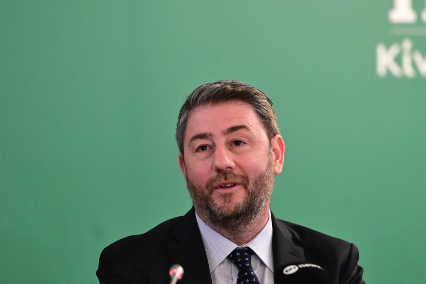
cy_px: 142
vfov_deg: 4.6
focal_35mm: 300
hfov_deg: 6.9
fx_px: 3550
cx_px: 213
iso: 8000
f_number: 3.5
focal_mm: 200
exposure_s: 1/320
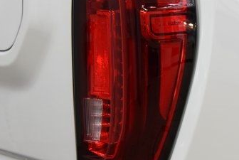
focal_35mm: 97
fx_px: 645
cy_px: 74
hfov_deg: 21.0
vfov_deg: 14.1
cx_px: 143
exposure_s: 1/60
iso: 1600
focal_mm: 34
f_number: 5.6
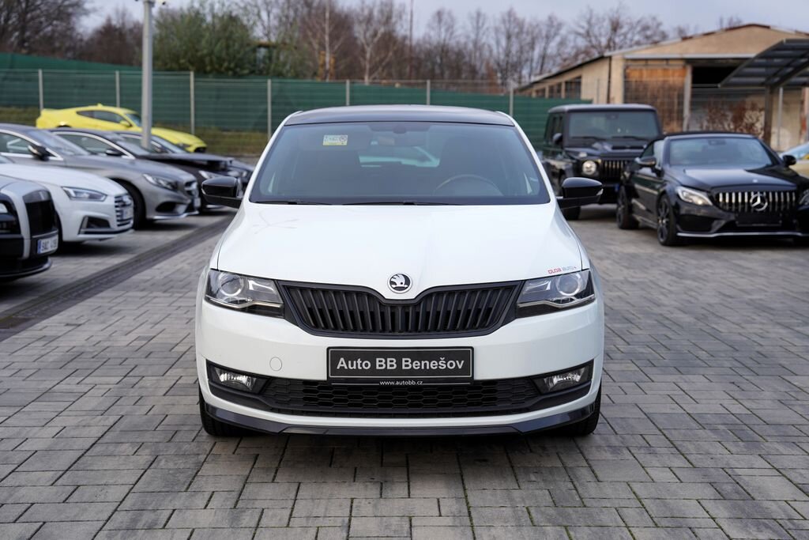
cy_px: 270
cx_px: 404
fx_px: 1146
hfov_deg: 38.9
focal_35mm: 51
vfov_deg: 26.5
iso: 100
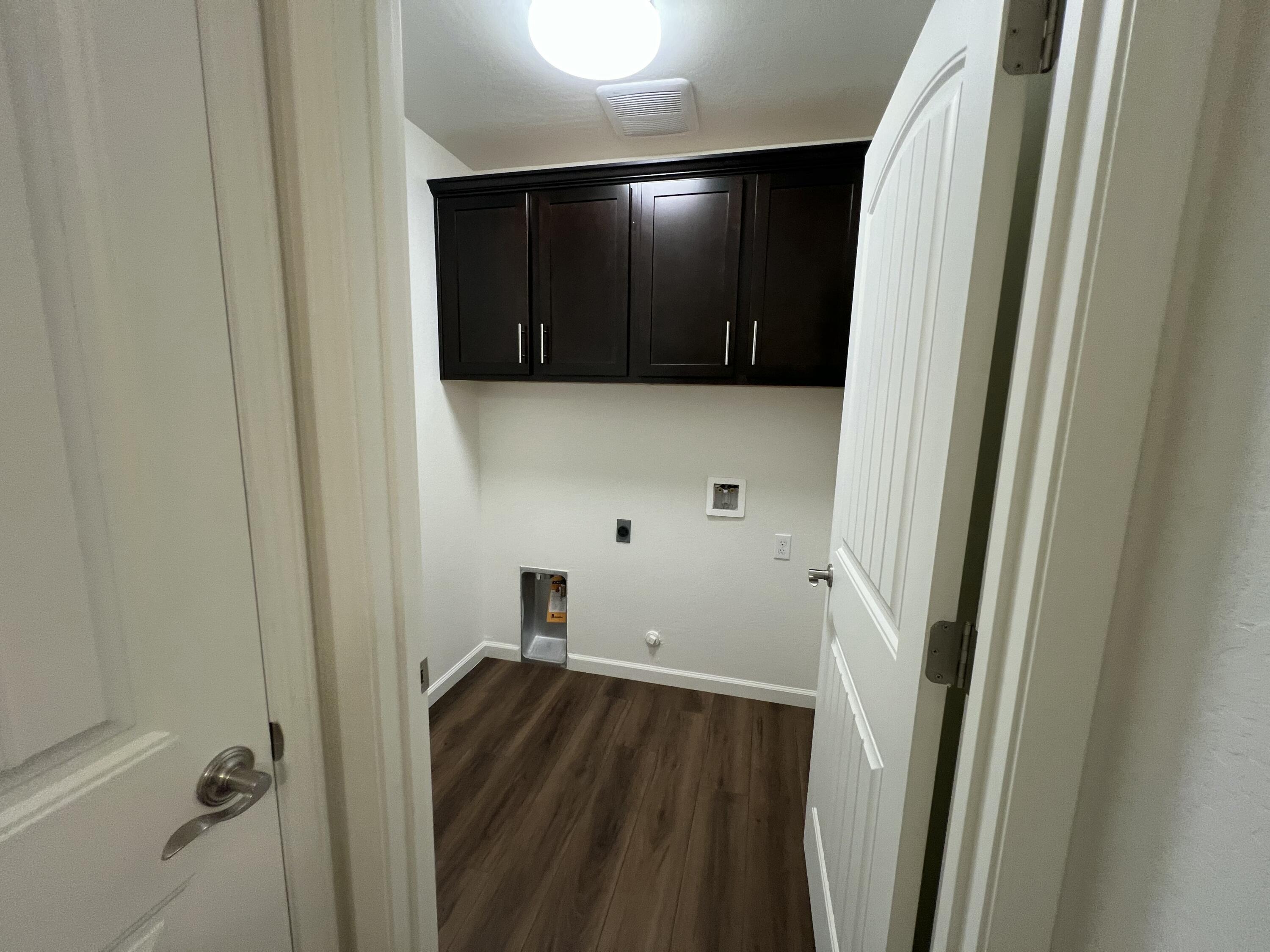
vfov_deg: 89.9
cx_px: 635
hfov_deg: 106.2
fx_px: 477
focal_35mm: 13
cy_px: 476
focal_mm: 1.57
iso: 160
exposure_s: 1/60
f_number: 1.8
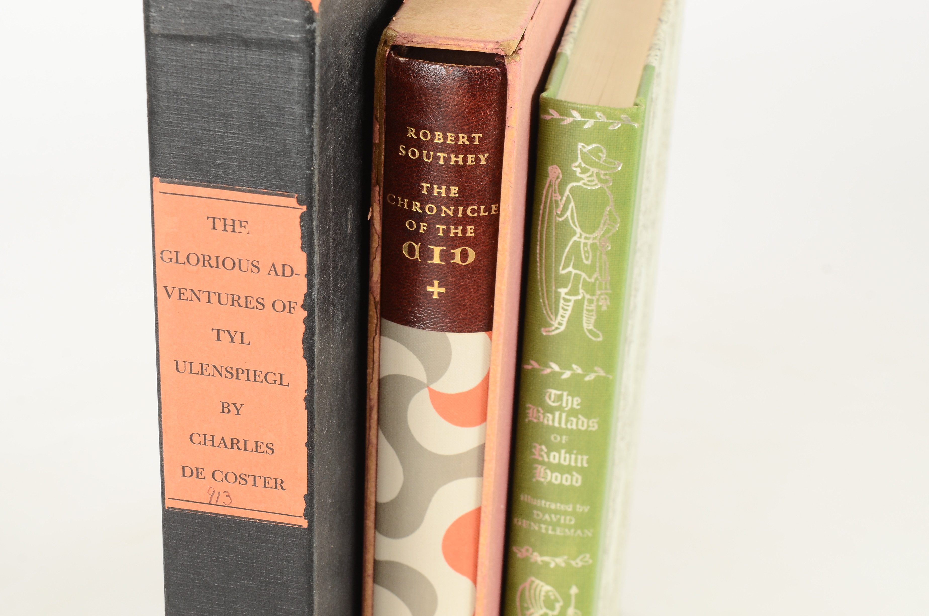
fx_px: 2125
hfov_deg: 24.7
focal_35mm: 82
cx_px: 464
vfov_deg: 16.5
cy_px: 308
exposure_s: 1/80
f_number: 11
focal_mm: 55
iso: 320
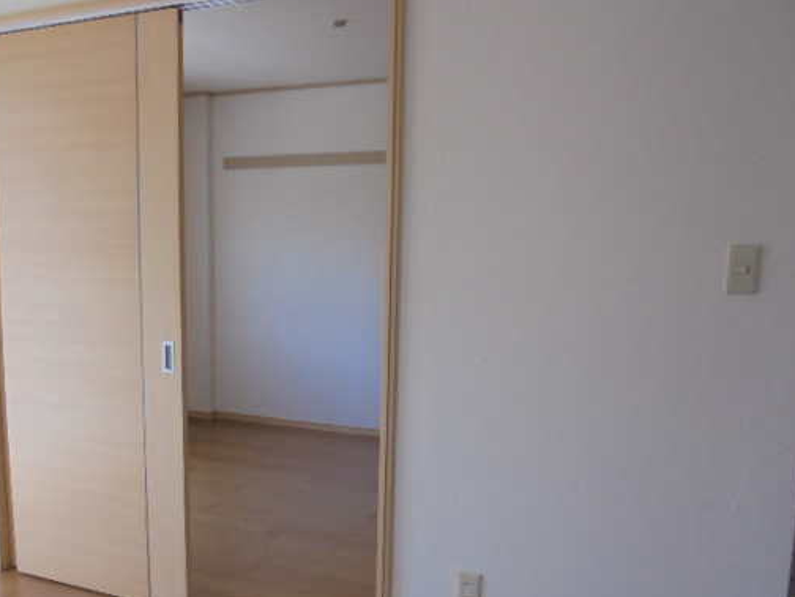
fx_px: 758
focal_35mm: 33
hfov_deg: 54.9
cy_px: 366
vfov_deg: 42.7
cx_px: 311
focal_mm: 4.6
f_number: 3.5
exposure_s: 1/80
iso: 100
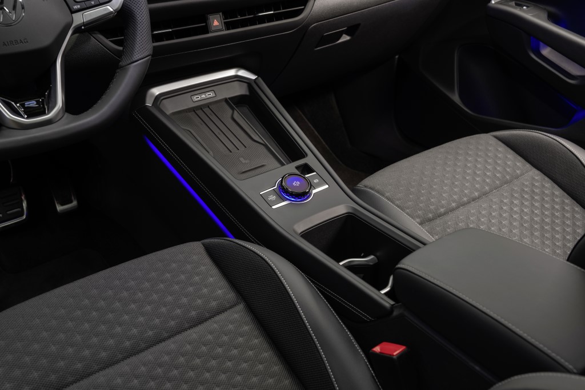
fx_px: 683
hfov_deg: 46.4
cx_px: 292
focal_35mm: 42
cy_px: 195
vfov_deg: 31.9
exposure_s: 1
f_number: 6.3
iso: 100
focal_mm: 42
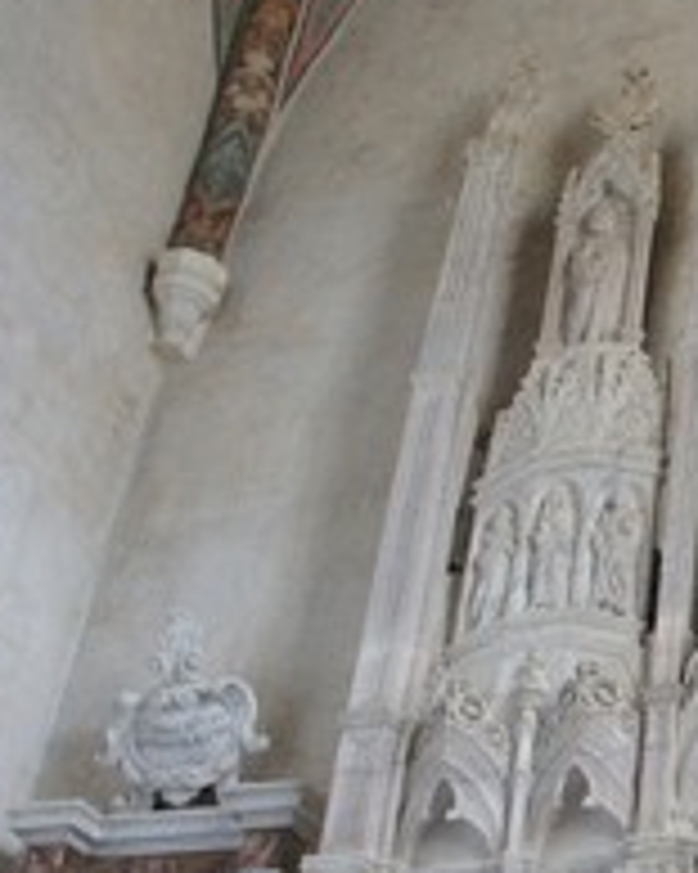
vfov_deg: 31.1
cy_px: 621
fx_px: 1551
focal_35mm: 60
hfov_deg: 22.7
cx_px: 896
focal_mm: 18
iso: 320
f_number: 3.5
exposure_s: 1/30
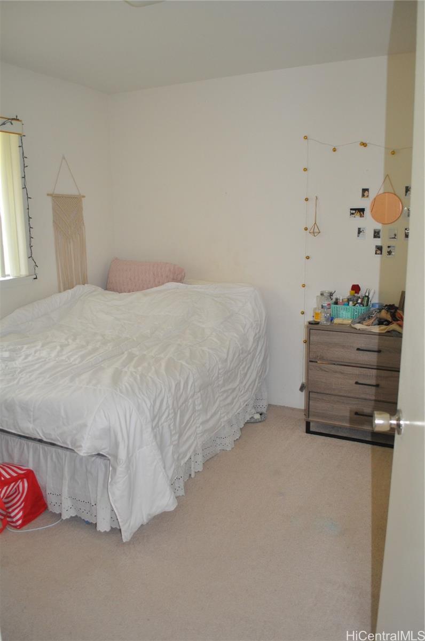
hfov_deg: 47.8
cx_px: 212
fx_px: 480
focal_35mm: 27
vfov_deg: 67.5
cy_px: 320
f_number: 3.5
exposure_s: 1/60
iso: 800
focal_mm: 18
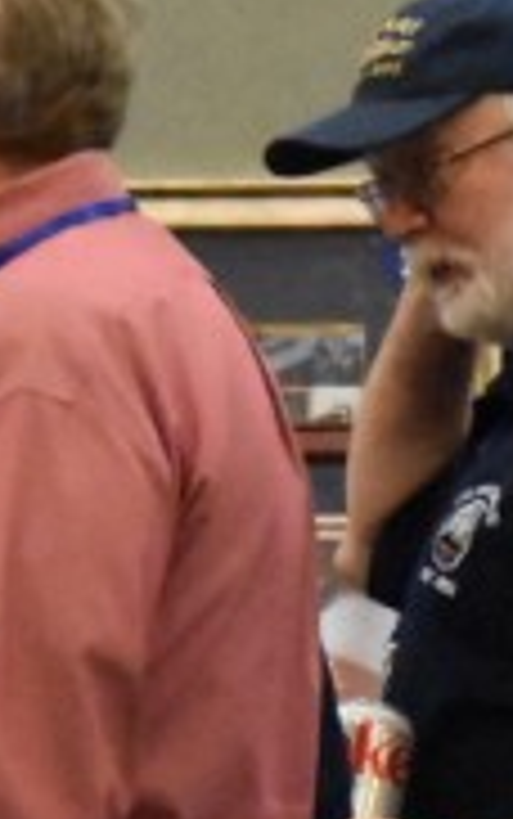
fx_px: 13401
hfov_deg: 2.2
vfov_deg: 3.5
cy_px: 266
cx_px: -338
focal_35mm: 600
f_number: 5.3
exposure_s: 1/125
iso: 9000
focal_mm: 62
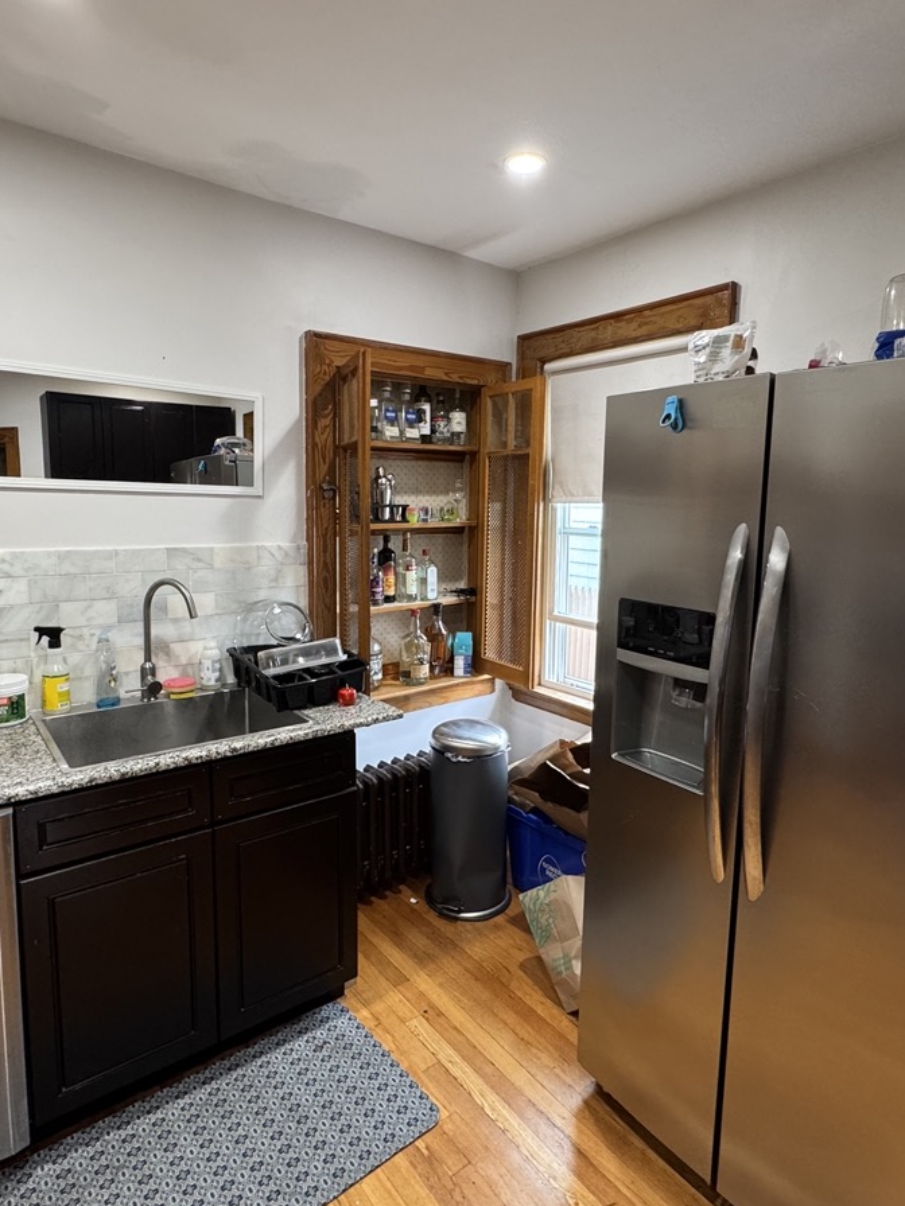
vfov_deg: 81.7
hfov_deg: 66.0
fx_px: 697
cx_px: 450
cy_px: 583
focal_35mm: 20
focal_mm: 2.22
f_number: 2.2
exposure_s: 1/60
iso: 250
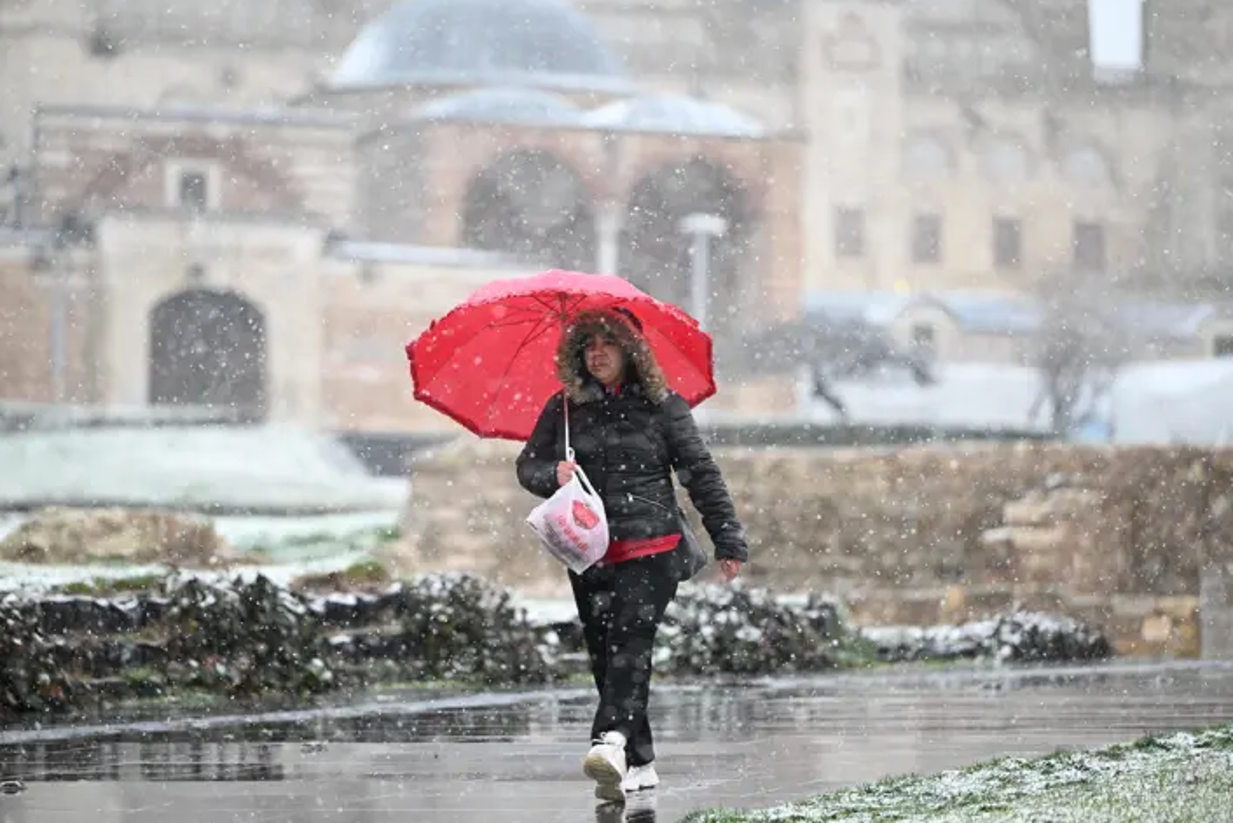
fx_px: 7262
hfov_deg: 9.7
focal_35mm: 212
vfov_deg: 6.5
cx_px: 615
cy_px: 405
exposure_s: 1/1000
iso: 2000
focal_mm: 170
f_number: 2.8
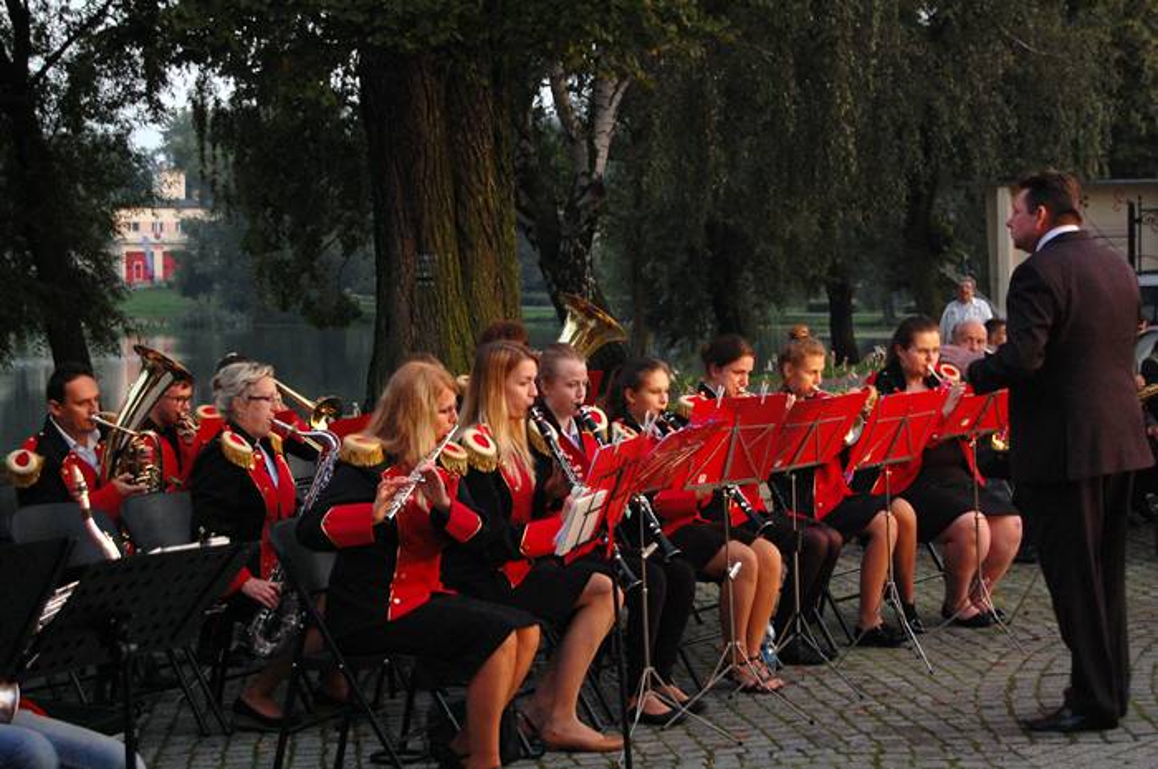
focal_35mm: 72
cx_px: 579
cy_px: 384
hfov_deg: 28.1
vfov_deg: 18.9
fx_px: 2313
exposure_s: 1/50
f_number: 5.6
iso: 800
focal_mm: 48
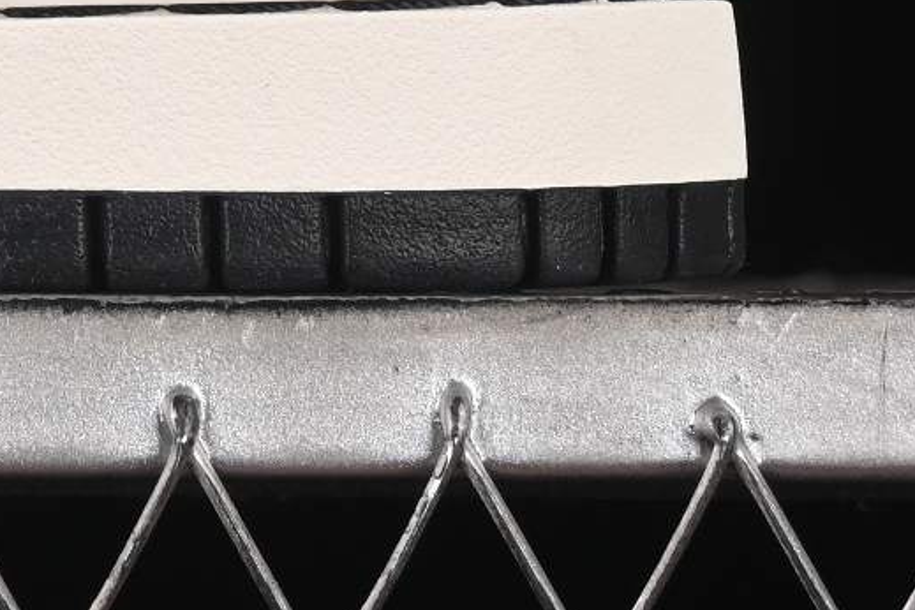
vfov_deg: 3.4
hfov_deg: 5.1
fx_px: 10217
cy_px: -730
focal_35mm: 402
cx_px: -772
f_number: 8
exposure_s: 1/80
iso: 160
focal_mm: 50
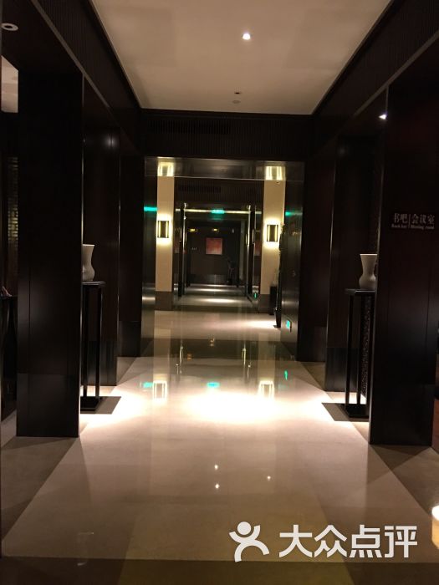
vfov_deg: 61.7
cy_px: 292
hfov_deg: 48.2
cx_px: 220
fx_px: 490
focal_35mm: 29
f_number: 2.2
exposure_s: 1/8
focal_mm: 4.15
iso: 160
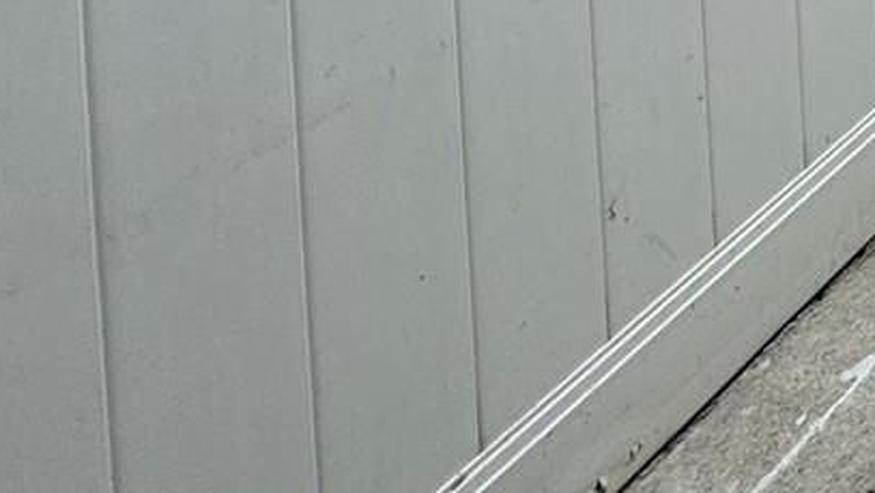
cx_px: 1675
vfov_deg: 13.8
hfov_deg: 20.4
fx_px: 1392
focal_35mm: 60
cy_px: -713
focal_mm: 2.22
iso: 40
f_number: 2.2
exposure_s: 1/779
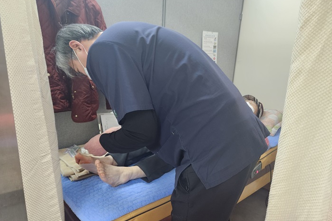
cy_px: 119
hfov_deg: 73.8
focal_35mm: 24
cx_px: 166
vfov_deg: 53.1
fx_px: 221
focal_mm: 5.4
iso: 800
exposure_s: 1/120
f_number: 1.8
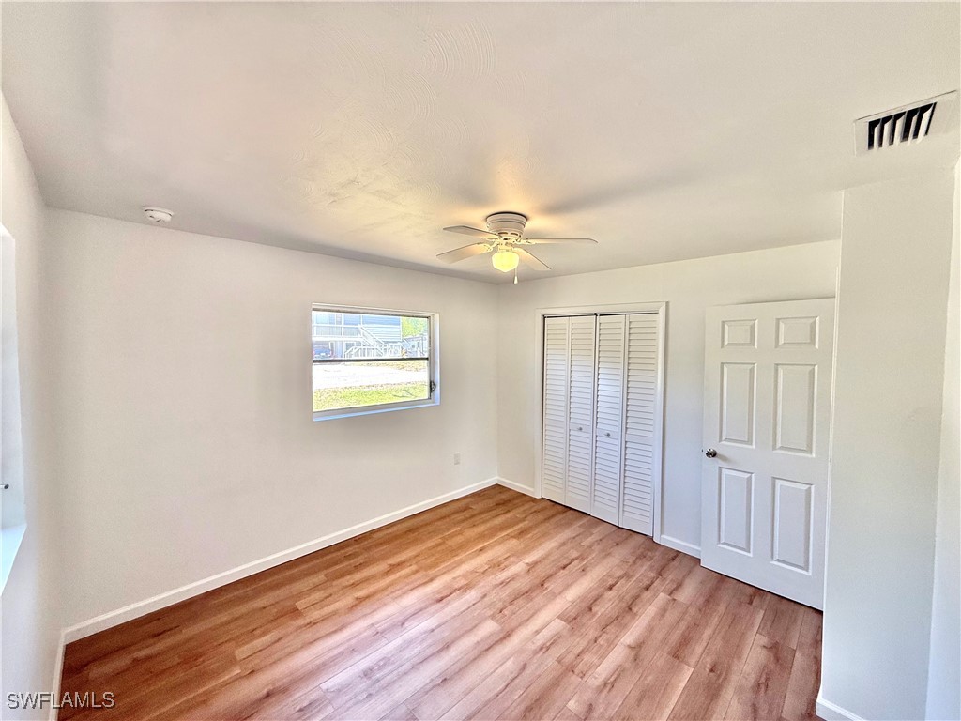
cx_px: 480
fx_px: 389
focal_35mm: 14
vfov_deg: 85.7
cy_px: 360
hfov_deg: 102.1
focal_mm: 2.22
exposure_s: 1/99
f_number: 2.2
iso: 100
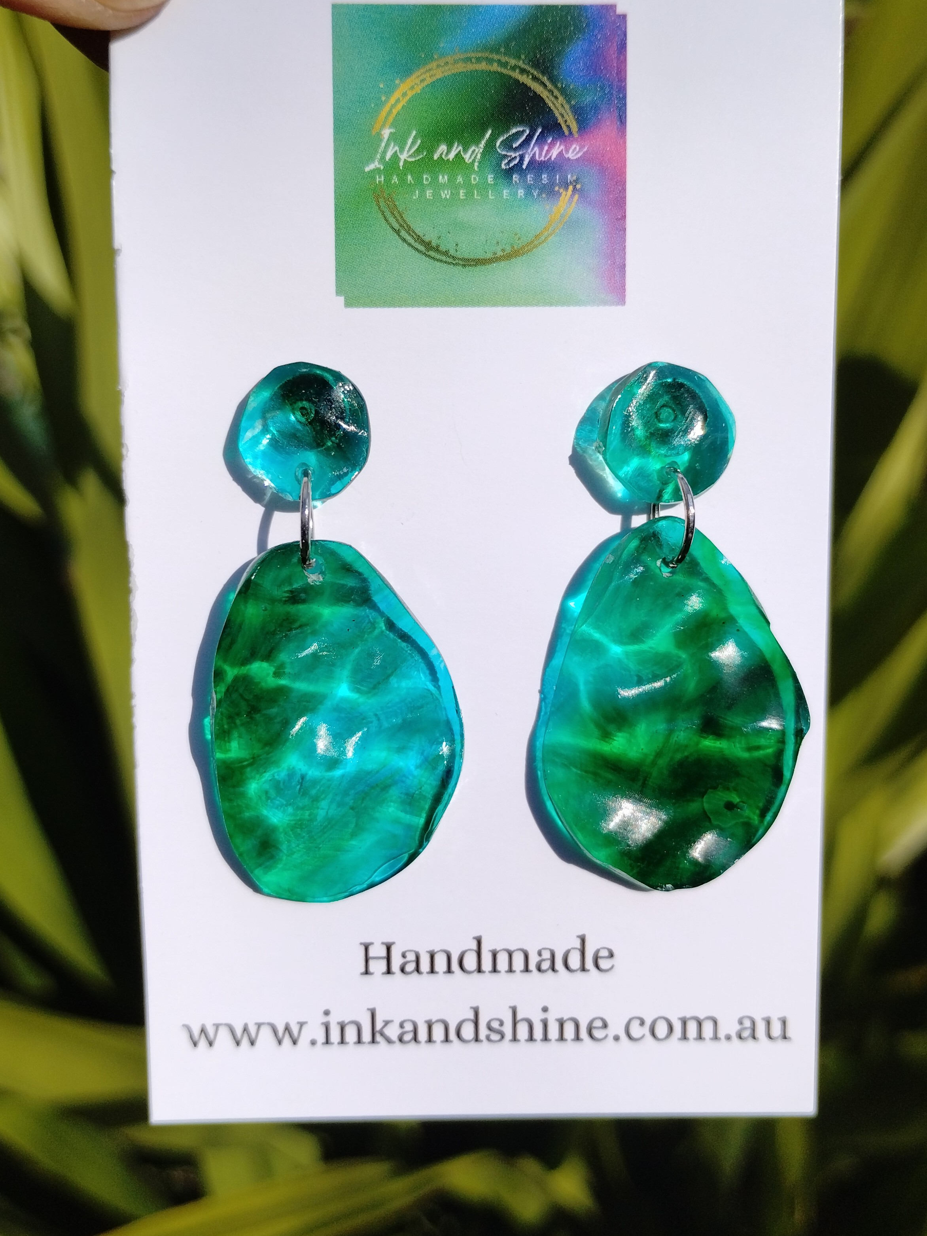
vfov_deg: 63.4
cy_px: 618
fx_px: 999
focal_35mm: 28
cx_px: 464
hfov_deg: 49.8
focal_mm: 4.27
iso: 100
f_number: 1.8
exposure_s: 1/1122
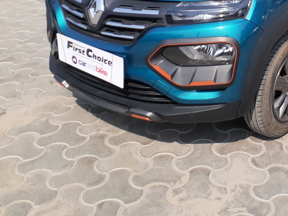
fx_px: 424
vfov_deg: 27.6
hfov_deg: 35.4
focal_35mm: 51
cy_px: 24
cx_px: 255
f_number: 1.9
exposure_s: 1/1555
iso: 40
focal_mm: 3.6
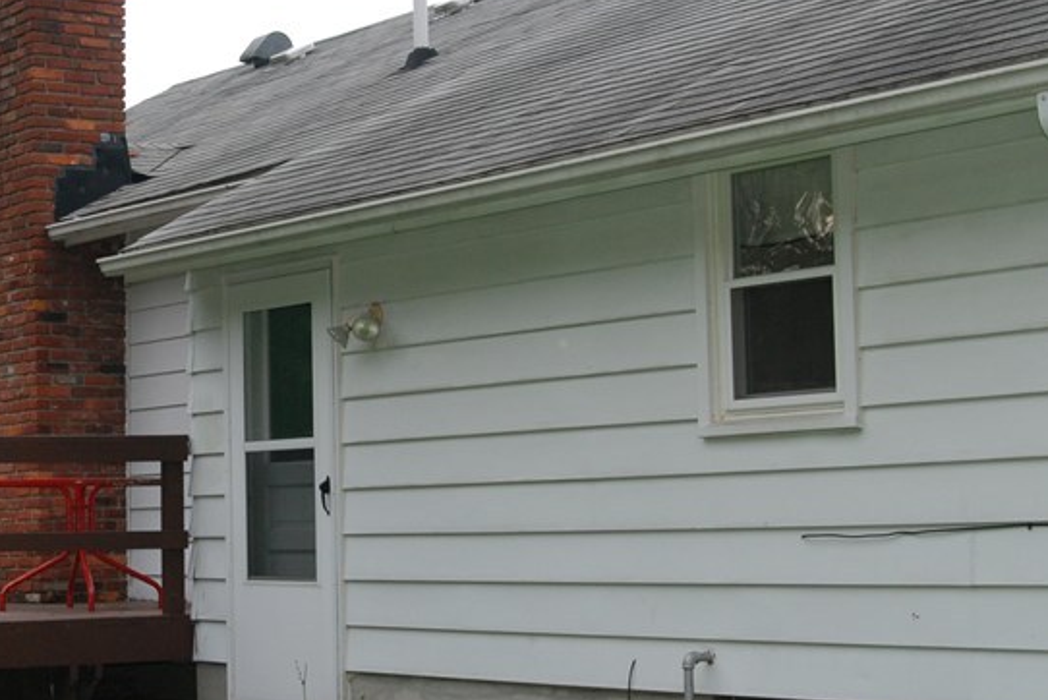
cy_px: 335
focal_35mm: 84
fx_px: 2447
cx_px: 266
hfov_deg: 23.9
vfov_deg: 16.3
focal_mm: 28
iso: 400
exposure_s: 1/200
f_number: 5
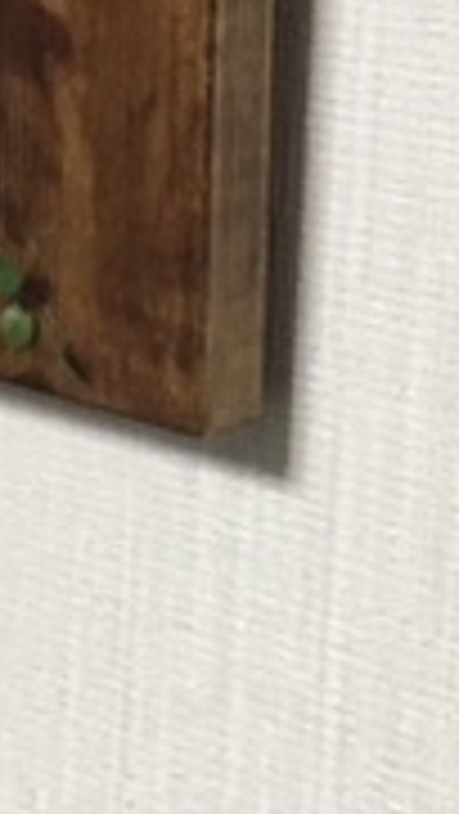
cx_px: 680
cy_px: -175
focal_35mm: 112
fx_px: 2420
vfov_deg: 18.1
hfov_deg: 10.5
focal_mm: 4.15
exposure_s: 1/30
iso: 200
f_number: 2.2
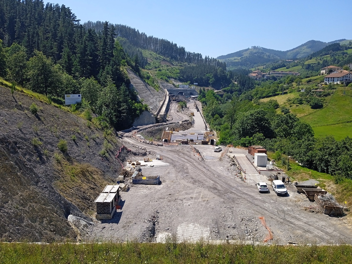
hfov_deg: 63.4
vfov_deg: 49.7
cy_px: 132
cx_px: 176
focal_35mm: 28
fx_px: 285
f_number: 2.2
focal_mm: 3.43
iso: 111
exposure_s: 1/847
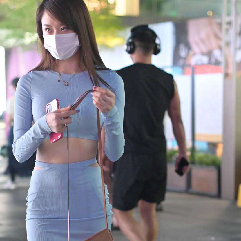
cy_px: 195
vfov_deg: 18.7
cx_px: 79
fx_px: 725
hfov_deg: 18.8
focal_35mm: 92
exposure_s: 1/400
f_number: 2
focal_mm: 50
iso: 7200
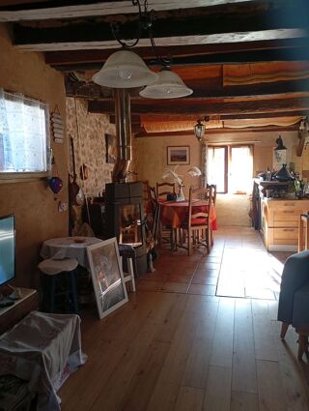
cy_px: 206
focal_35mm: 28
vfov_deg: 63.4
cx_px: 154
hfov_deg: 49.9
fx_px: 332
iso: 500
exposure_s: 1/33.3
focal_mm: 4.27
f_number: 1.8
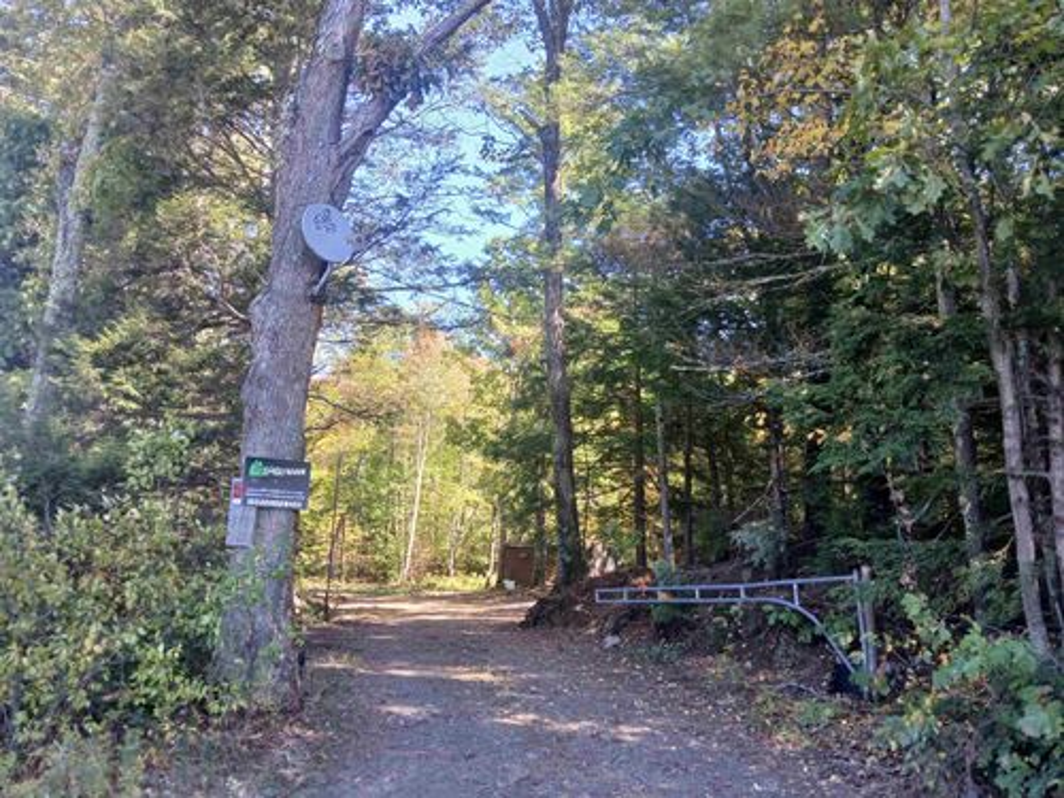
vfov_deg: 53.1
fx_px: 799
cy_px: 399
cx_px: 532
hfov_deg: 67.3
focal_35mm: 26
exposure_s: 1/60
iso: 25
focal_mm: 3.98
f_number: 1.8
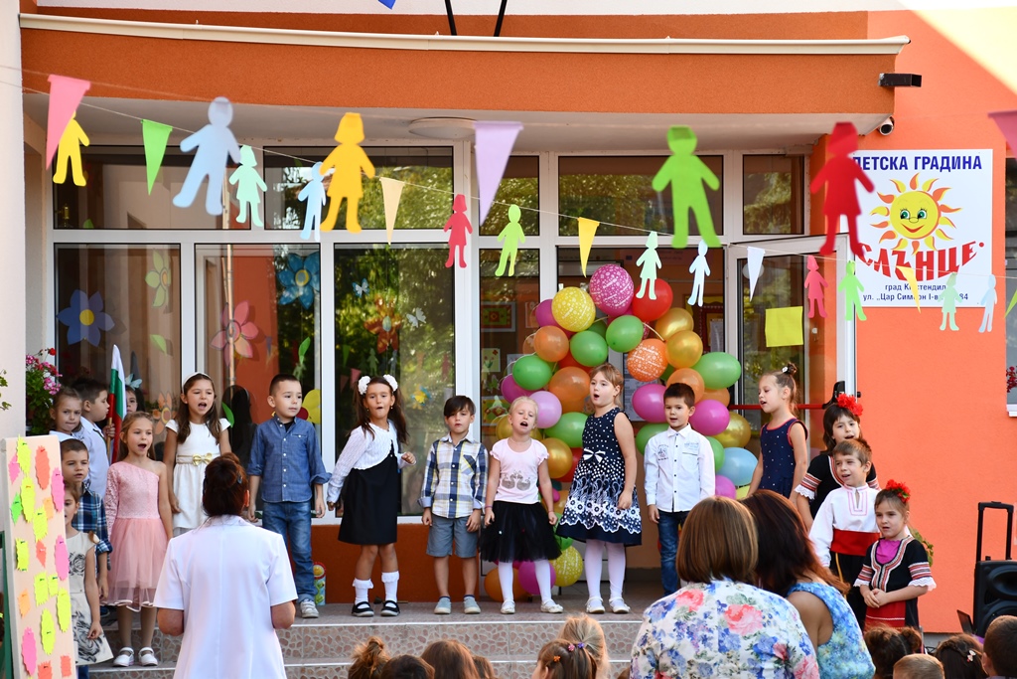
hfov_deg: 20.6
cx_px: 508
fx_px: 2797
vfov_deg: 13.8
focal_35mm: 99
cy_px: 340
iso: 400
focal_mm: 66
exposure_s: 1/250
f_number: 5
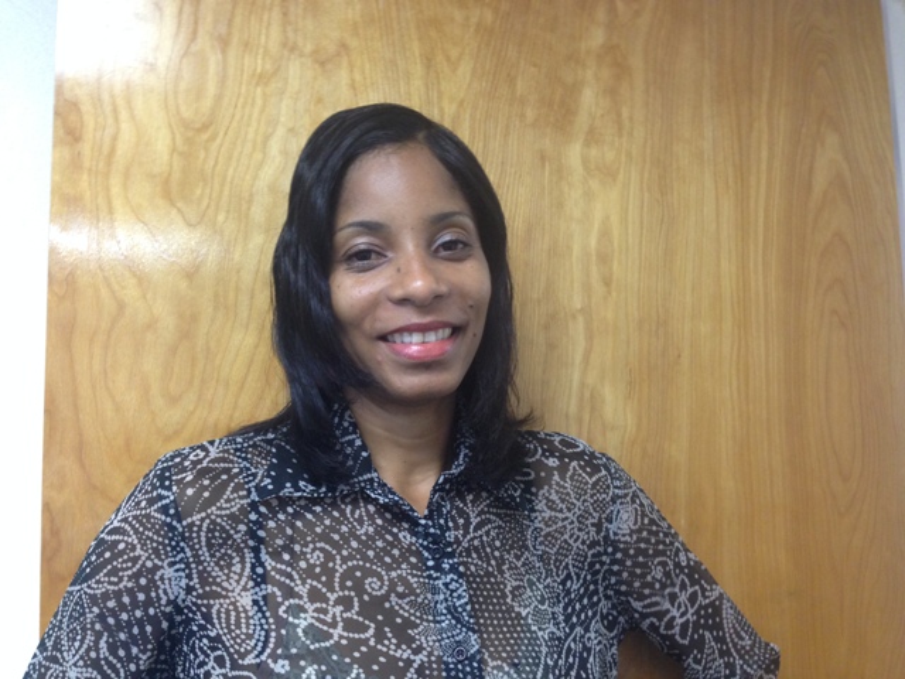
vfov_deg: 42.9
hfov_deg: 55.4
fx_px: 863
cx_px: 452
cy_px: 340
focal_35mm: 33
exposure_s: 1/20
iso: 125
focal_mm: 4.12
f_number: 2.4
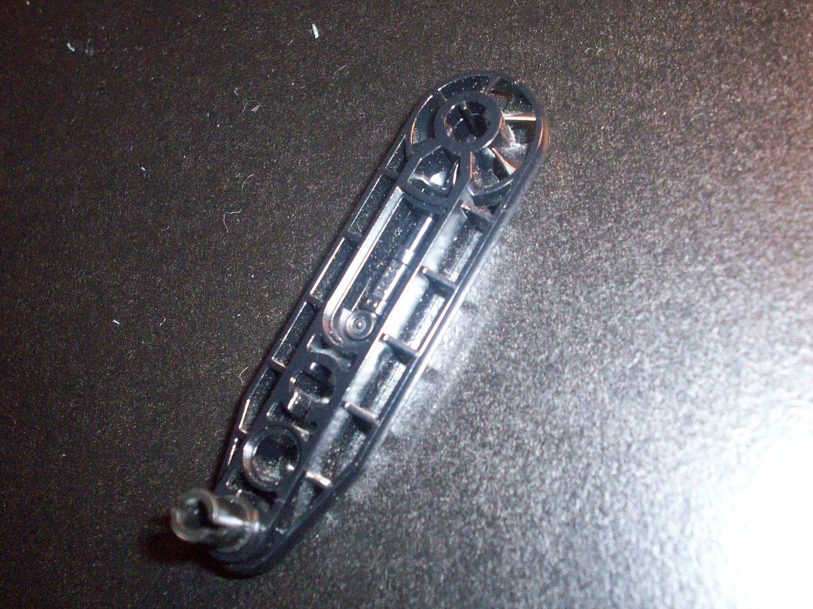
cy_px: 334
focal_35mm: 44
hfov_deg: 42.9
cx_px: 415
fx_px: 1033
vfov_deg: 32.8
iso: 200
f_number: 2.8
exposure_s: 1/64
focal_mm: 6.2
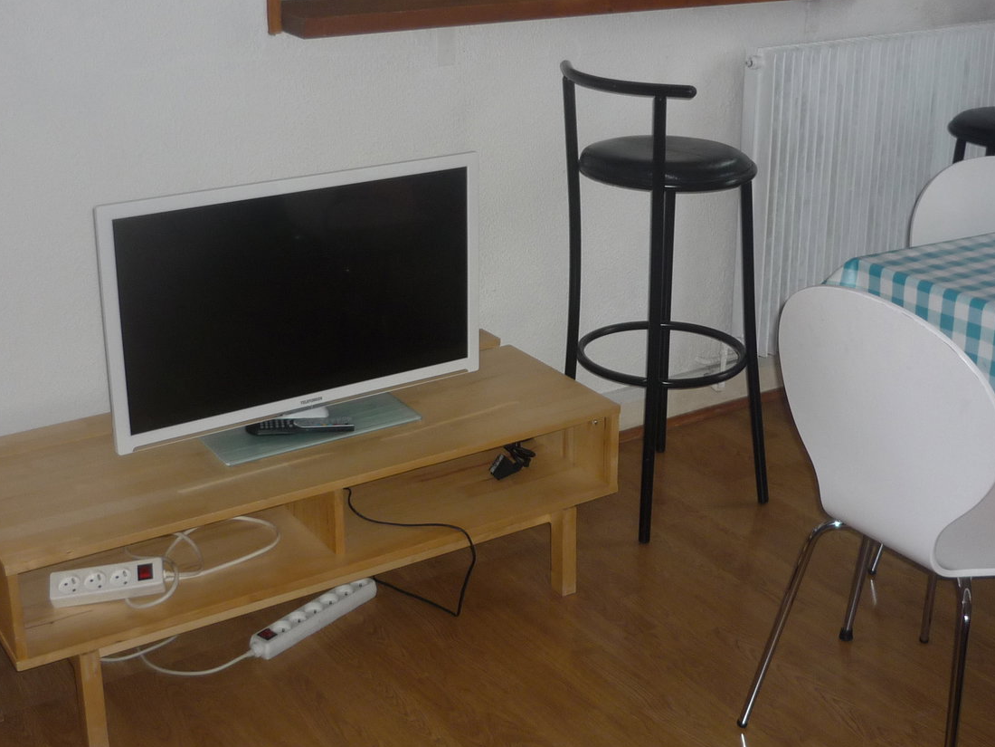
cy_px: 279
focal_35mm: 48
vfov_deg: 30.1
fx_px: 1380
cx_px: 566
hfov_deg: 39.6
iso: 125
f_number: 2.8
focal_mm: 5.5
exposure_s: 1/30
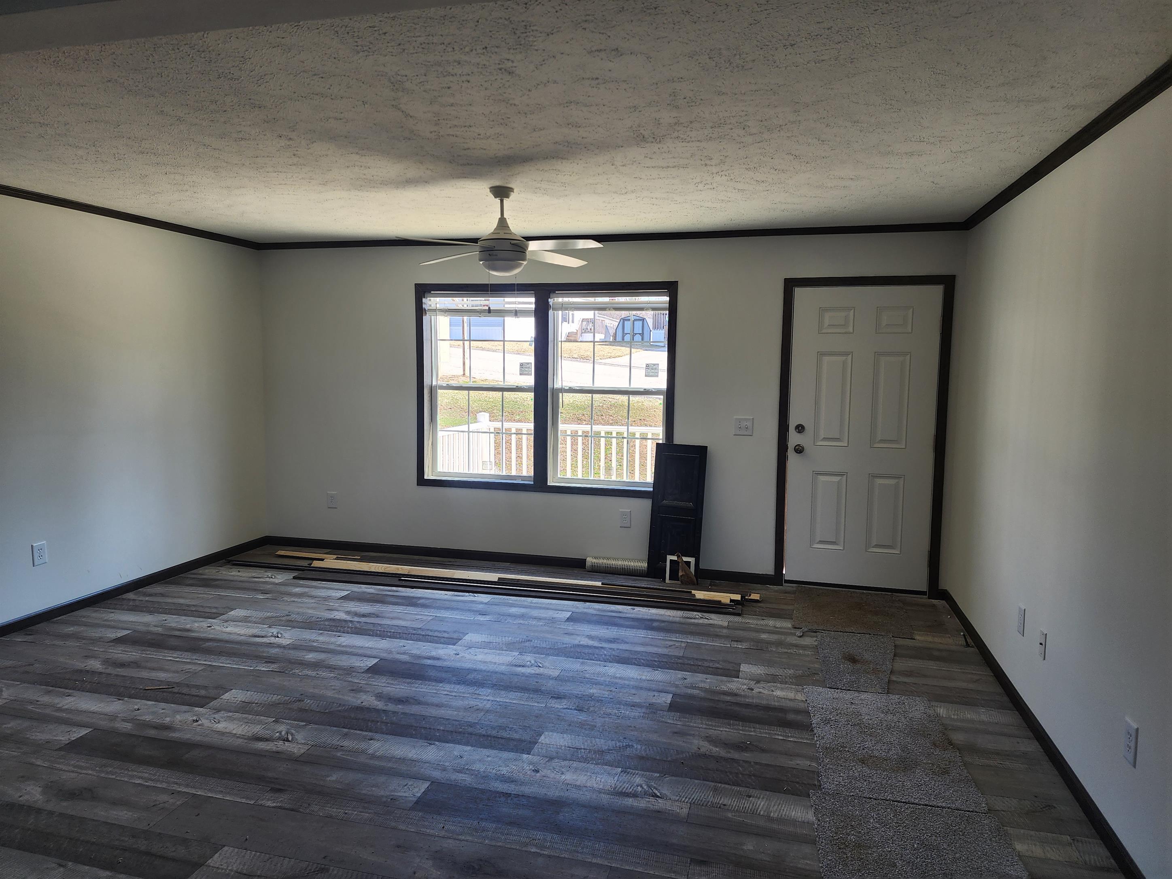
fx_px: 779
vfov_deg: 58.9
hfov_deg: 73.9
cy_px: 440
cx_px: 586
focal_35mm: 23
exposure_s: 1/180
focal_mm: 6.4
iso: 64
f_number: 1.8
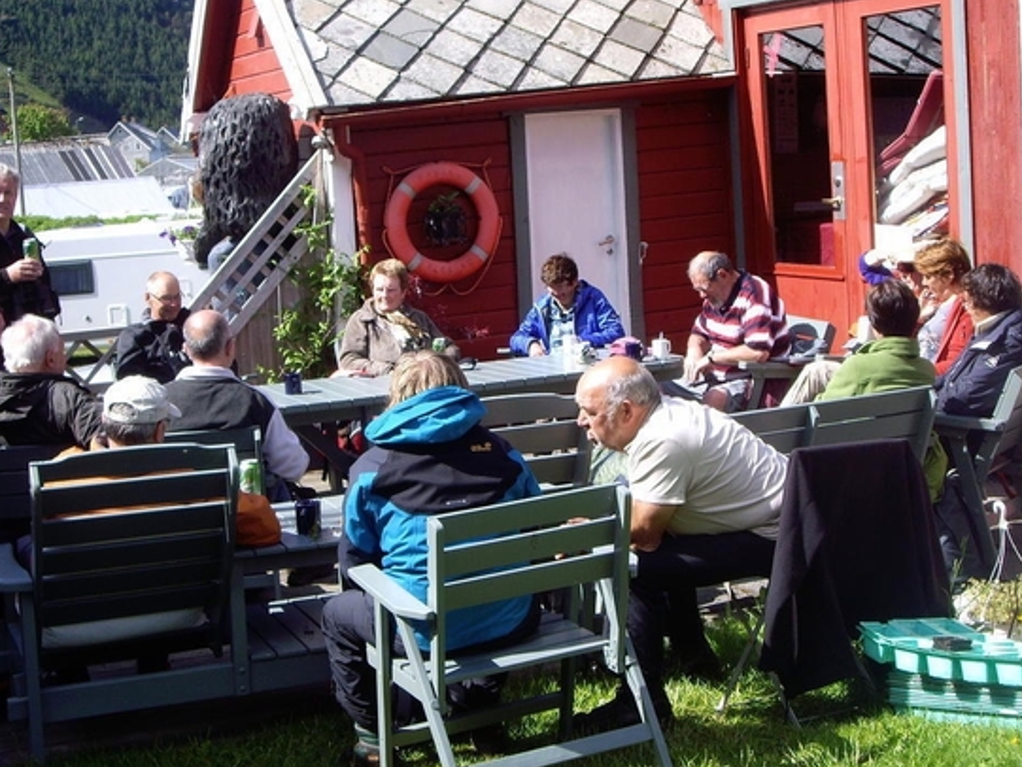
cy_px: 357
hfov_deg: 31.7
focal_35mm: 61
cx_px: 467
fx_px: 1801
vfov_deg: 24.0
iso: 64
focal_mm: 9
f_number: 5.2
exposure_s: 1/200
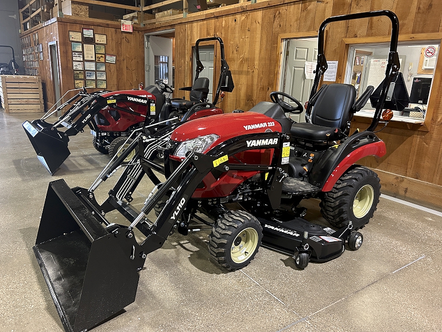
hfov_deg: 65.3
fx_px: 345
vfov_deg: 51.4
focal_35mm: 27
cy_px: 172
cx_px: 218
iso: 320
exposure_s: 1/60
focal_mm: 5.7
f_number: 1.5
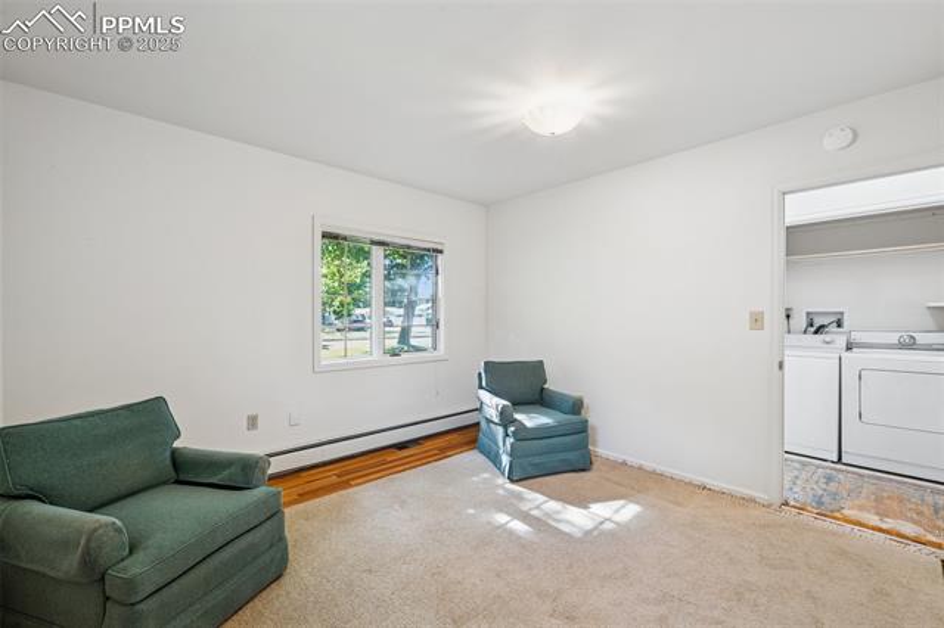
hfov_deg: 100.4
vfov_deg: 77.3
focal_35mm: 15
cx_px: 472
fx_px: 393
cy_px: 314
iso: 100
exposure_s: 1.6
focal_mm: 15
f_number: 11
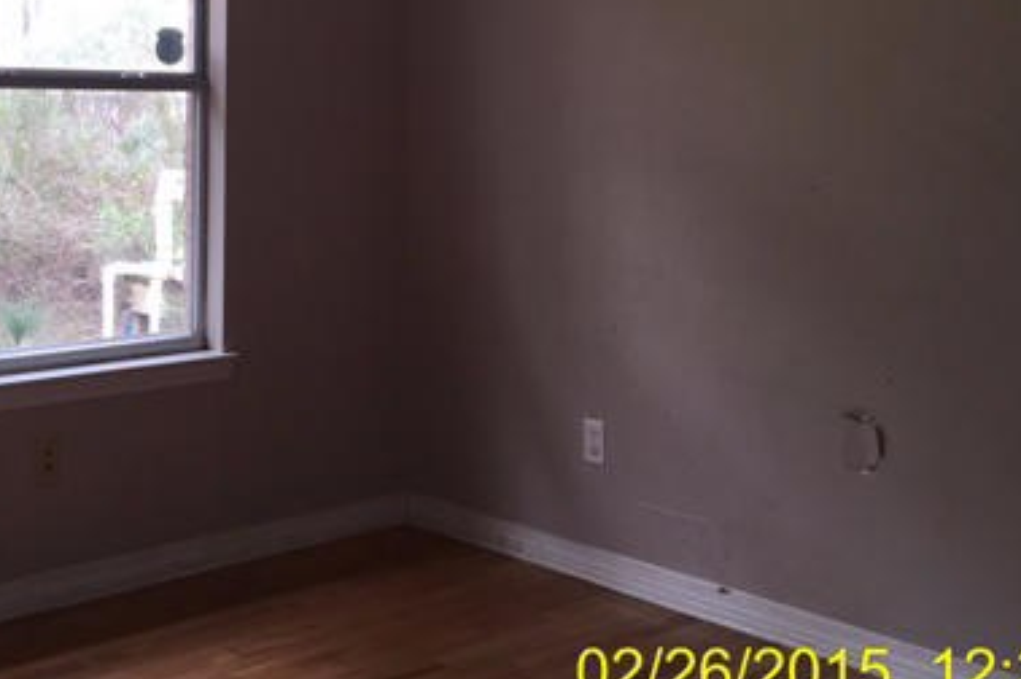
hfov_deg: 38.6
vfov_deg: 25.6
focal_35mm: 51
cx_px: 358
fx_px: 1445
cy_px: 65
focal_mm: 4.15
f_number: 2.2
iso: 32
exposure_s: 1/44
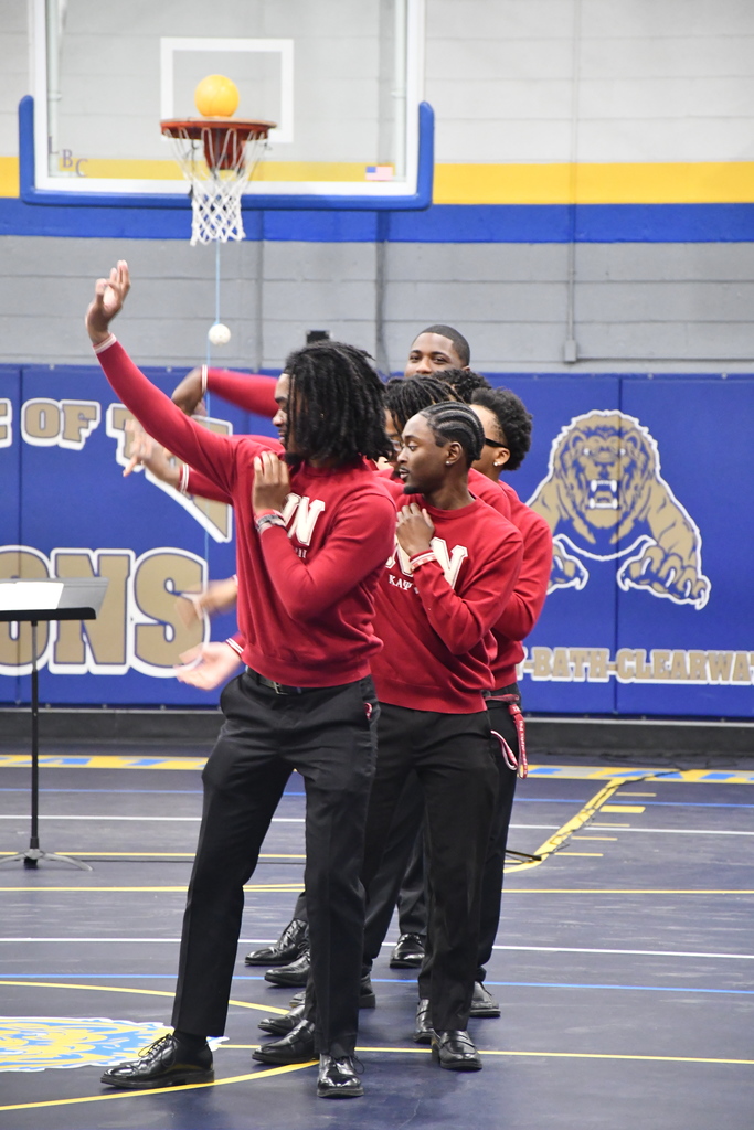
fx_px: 5464
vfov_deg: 11.8
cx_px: 377
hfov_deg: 7.9
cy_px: 565
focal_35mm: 174
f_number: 5.6
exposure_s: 1/60
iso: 4000
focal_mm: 116
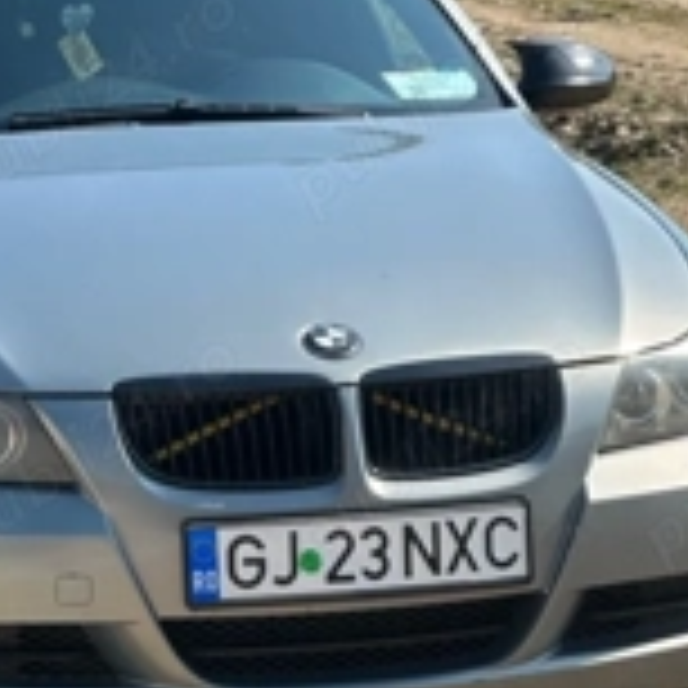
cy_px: 153
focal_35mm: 178
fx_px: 4003
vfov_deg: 9.8
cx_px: 180
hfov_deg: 9.8
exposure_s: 1/433
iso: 32
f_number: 2.8
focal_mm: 9
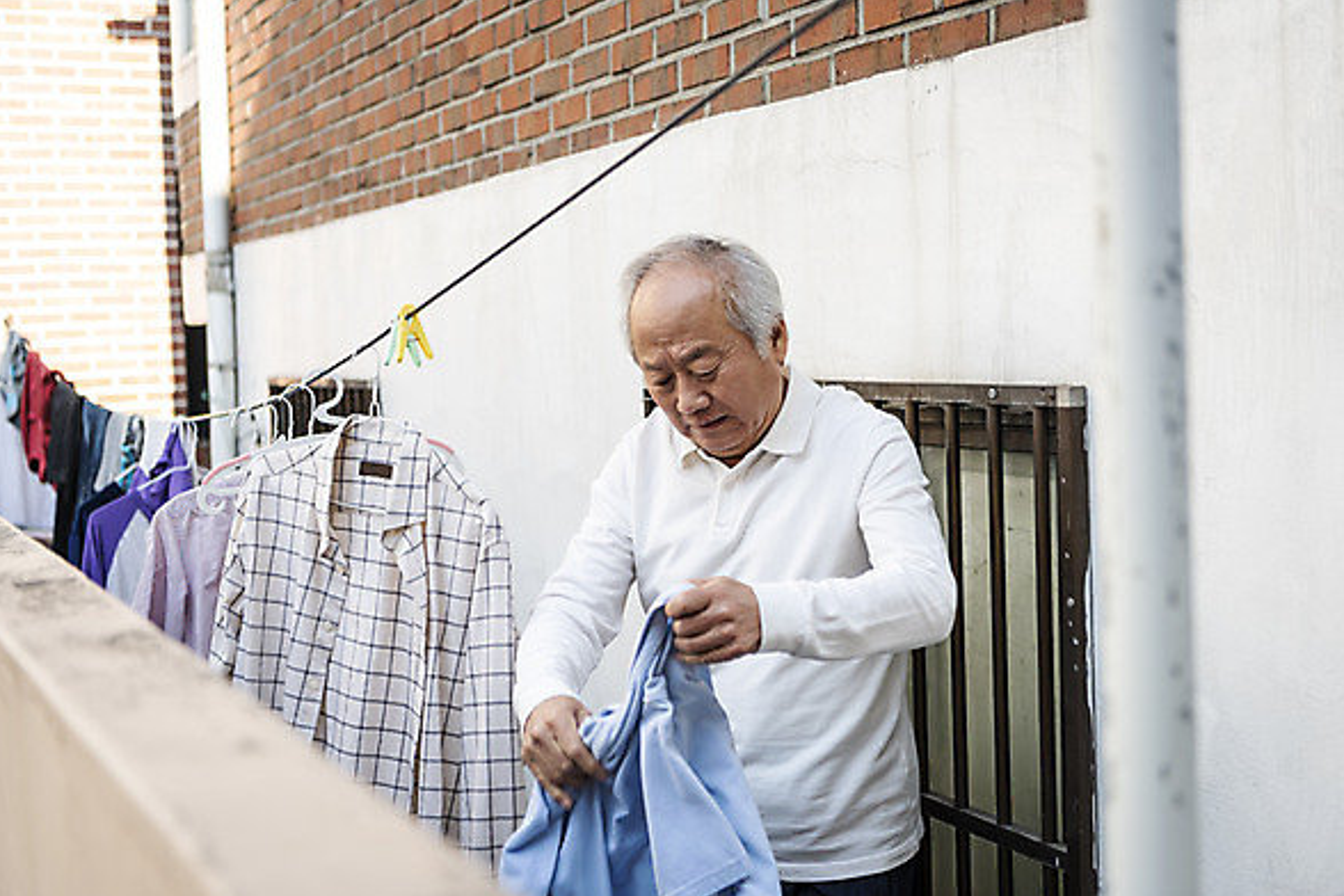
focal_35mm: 51
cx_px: 675
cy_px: 448
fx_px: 1904
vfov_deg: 26.5
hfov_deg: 38.9
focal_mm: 50
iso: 80
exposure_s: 1/200
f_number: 2.8
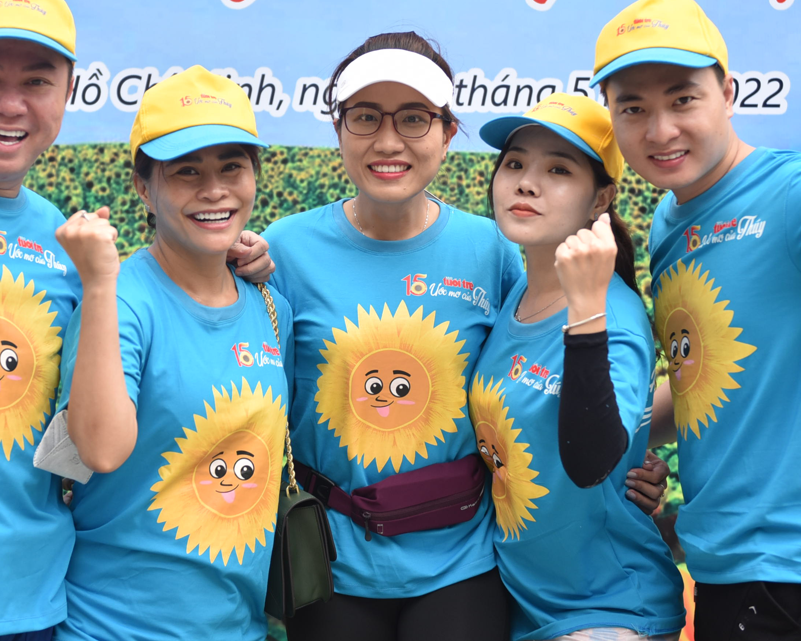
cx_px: 343
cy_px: 192
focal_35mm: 87
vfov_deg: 17.6
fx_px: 2062
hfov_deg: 22.0
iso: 320
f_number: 2.8
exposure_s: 1/400
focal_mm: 45
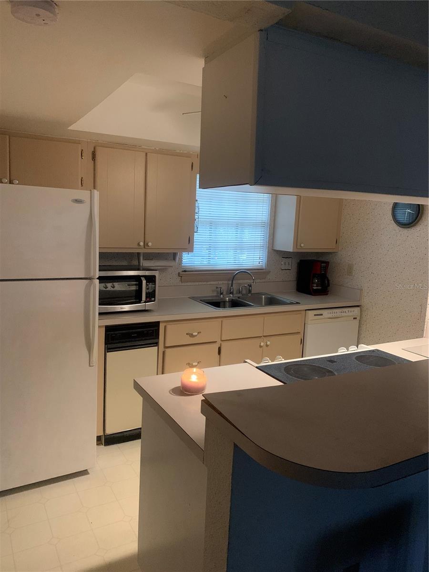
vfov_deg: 67.3
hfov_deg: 53.1
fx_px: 430
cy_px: 286
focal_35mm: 26
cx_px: 214
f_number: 1.8
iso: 500
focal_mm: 4.25
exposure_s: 1/30
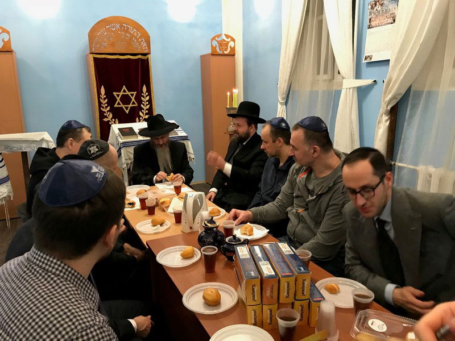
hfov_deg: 63.4
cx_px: 228
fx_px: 368
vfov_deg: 49.7
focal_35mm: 28
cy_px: 170
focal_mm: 3.99
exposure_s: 1/17
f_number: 1.8
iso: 100
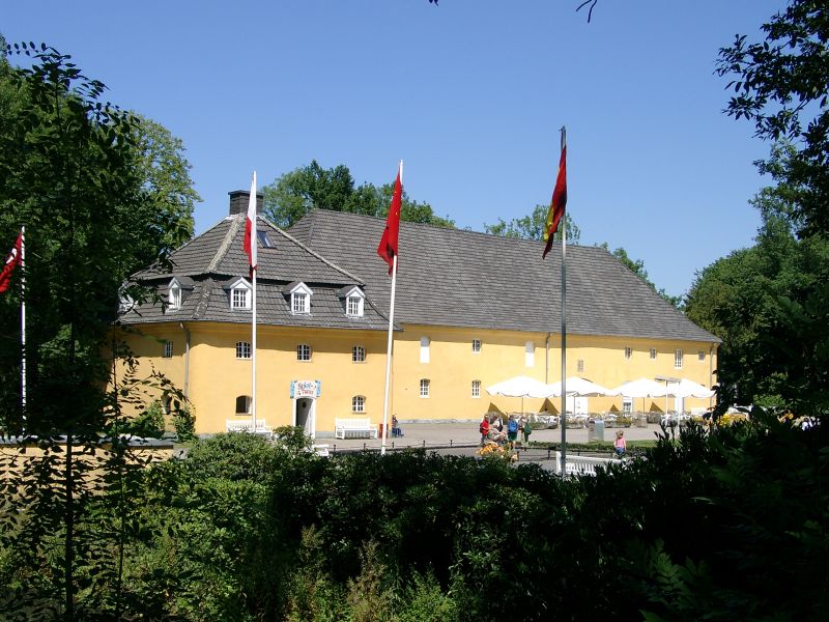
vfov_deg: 29.1
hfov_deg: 38.2
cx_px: 414
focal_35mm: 50
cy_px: 311
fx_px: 1197
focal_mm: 10.4
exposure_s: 1/657
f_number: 4
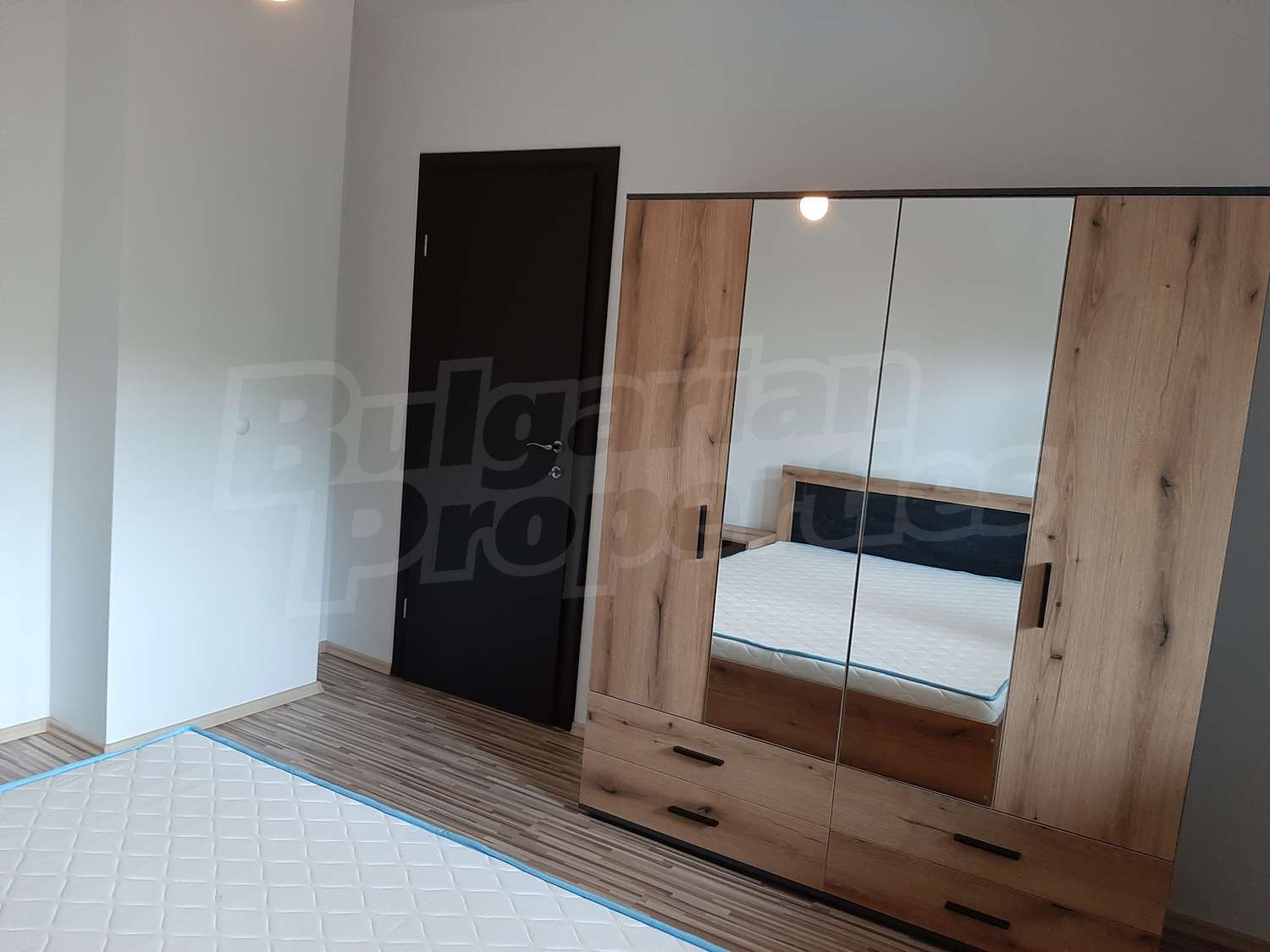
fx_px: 954
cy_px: 476
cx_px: 635
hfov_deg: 67.3
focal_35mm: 26
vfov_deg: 53.1
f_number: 1.7
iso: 200
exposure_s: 1/33
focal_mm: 3.93
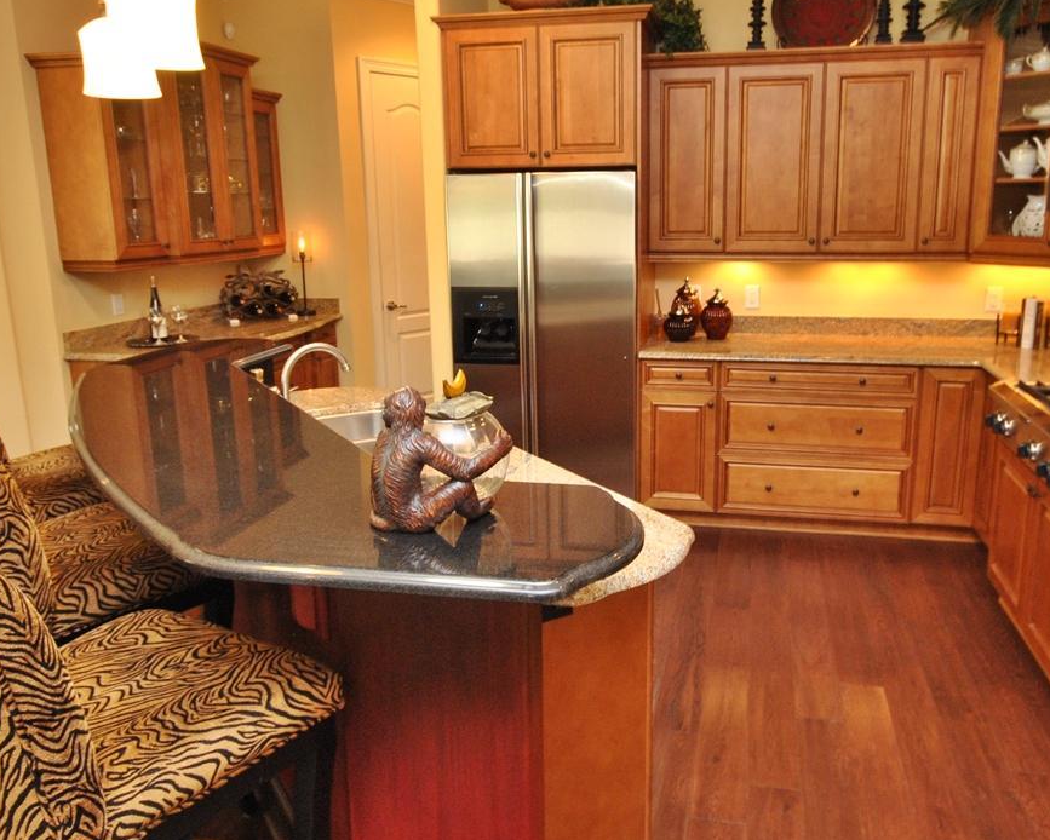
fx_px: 808
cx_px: 587
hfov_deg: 65.8
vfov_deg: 54.8
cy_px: 371
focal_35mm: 26
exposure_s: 1/10
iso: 400
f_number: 6.3
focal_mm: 10
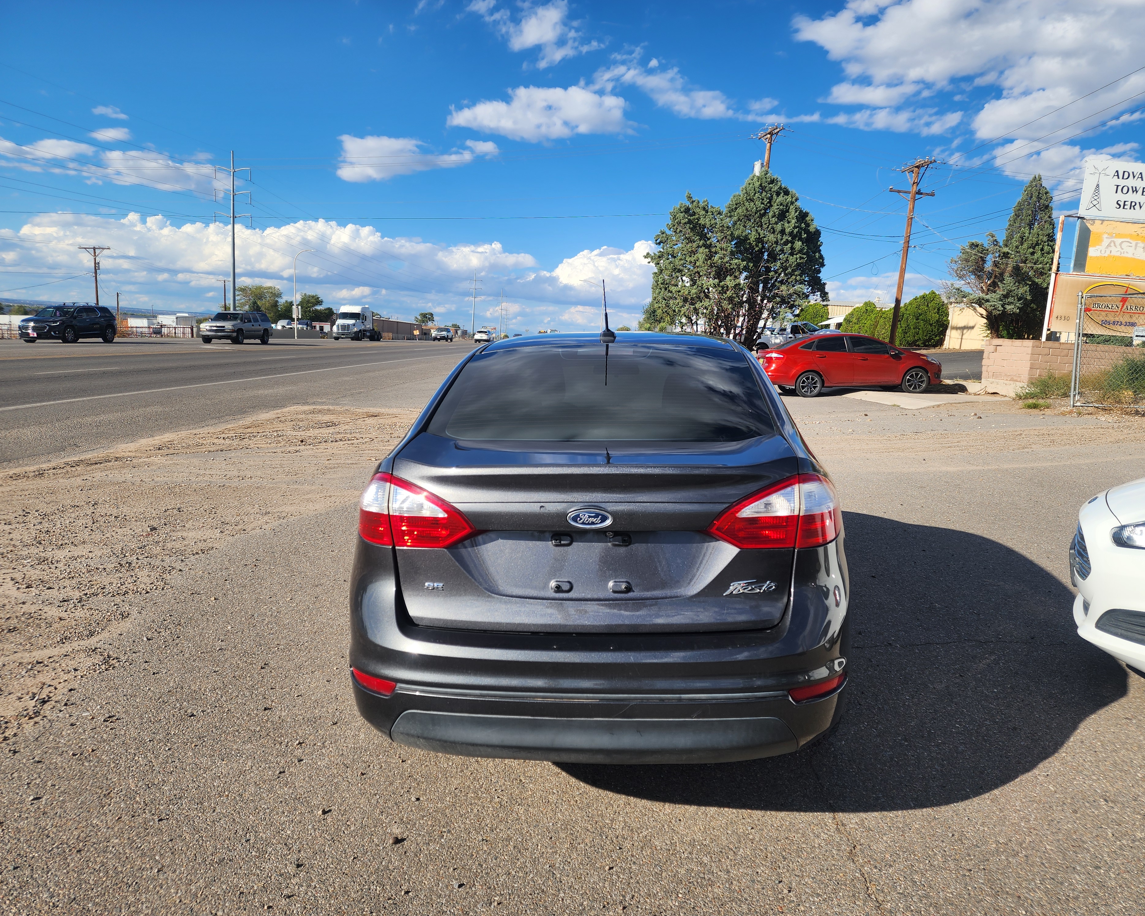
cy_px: 458
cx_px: 598
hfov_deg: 70.3
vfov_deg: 58.8
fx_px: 813
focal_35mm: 24
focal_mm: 6.4
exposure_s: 1/1073
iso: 12
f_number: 1.8
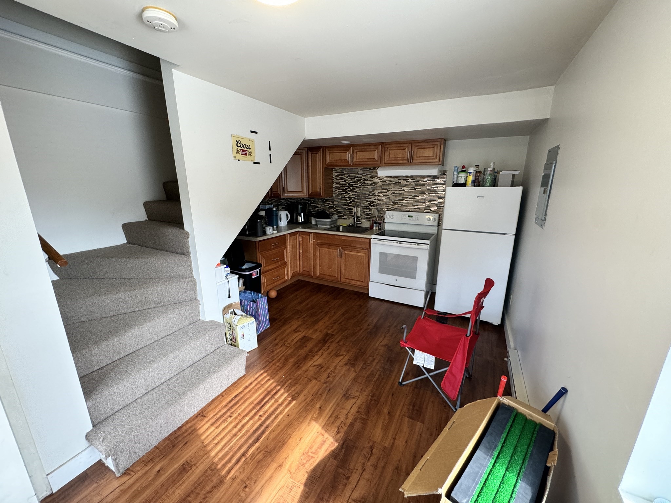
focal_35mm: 14
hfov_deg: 102.1
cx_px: 336
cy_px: 252
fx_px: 271
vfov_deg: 85.7
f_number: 2.2
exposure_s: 1/120
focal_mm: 2.22
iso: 200
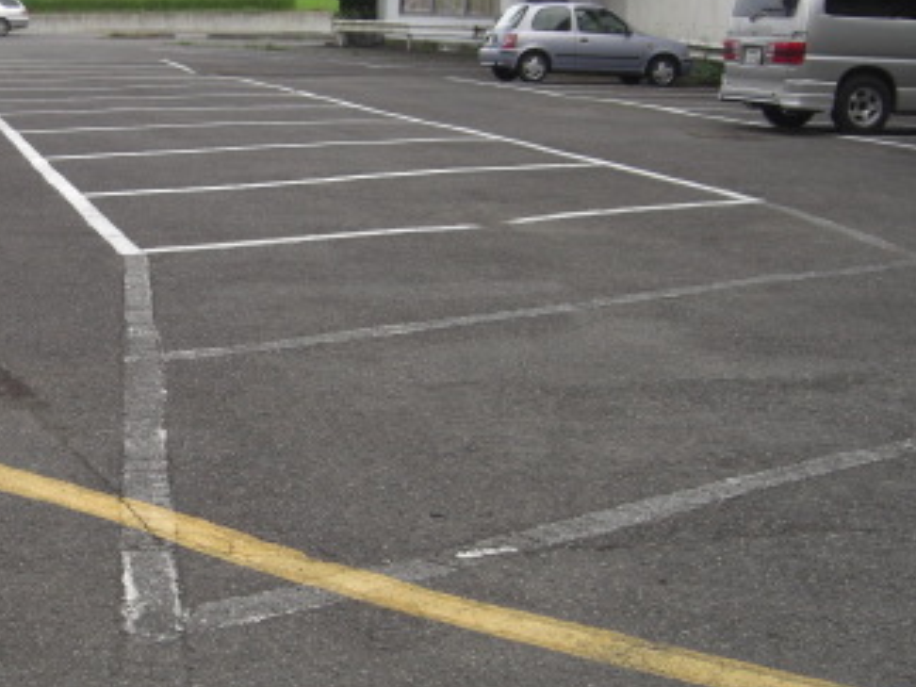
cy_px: 339
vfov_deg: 19.6
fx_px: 1985
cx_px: 113
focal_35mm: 75
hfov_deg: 25.3
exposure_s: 1/320
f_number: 4
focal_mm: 7.9
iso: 80
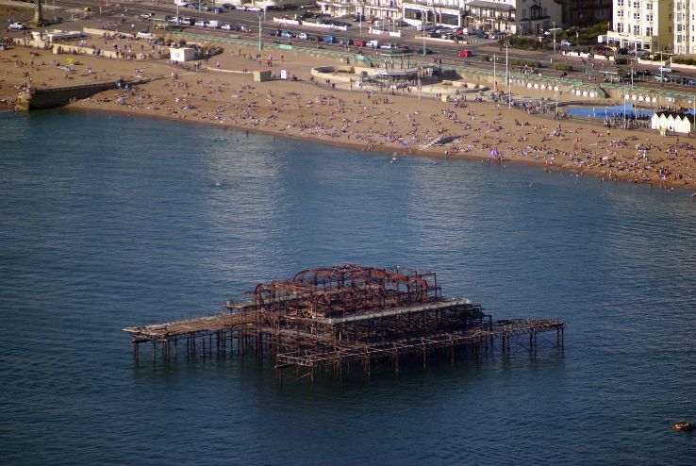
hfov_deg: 4.6
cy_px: 233
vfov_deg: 3.1
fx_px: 8710
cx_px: 348
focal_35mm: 450
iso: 100
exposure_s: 1/400
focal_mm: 300
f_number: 5.6
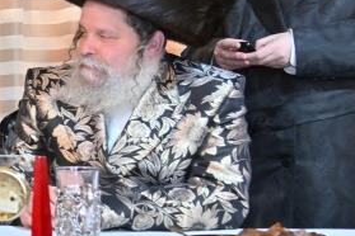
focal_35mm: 88
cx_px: -246
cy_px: 112
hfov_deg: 18.9
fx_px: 868
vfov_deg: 15.5
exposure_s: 1/200
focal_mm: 24
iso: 1000
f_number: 4
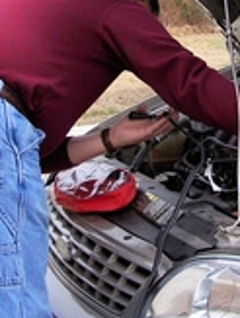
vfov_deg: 20.9
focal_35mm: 93
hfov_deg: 15.9
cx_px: 154
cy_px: 78
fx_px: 856
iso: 79
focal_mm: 6.3
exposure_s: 1/769
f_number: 2.8
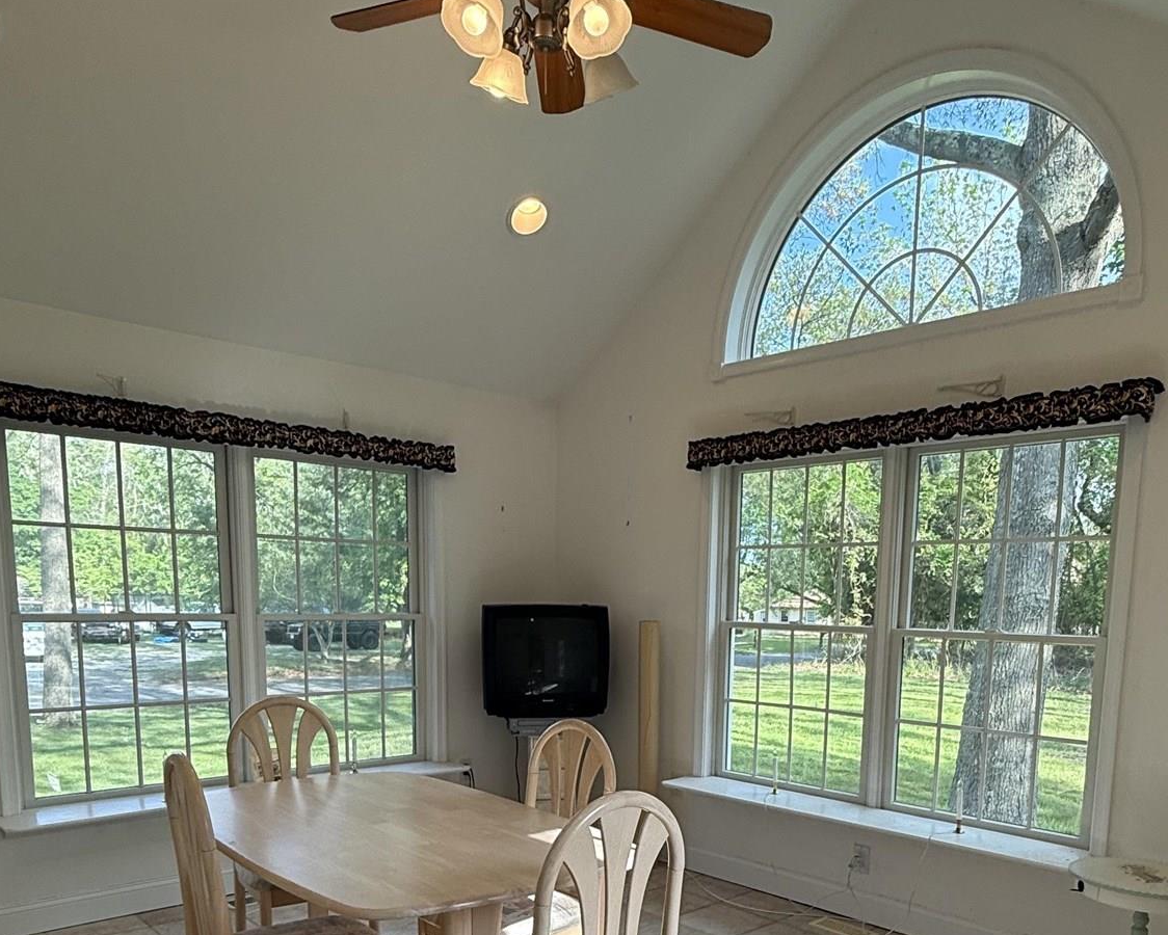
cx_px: 644
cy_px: 742
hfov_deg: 62.0
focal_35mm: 28
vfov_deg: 48.8
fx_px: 968
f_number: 2.2
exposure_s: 1/183
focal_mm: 2.22
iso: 64
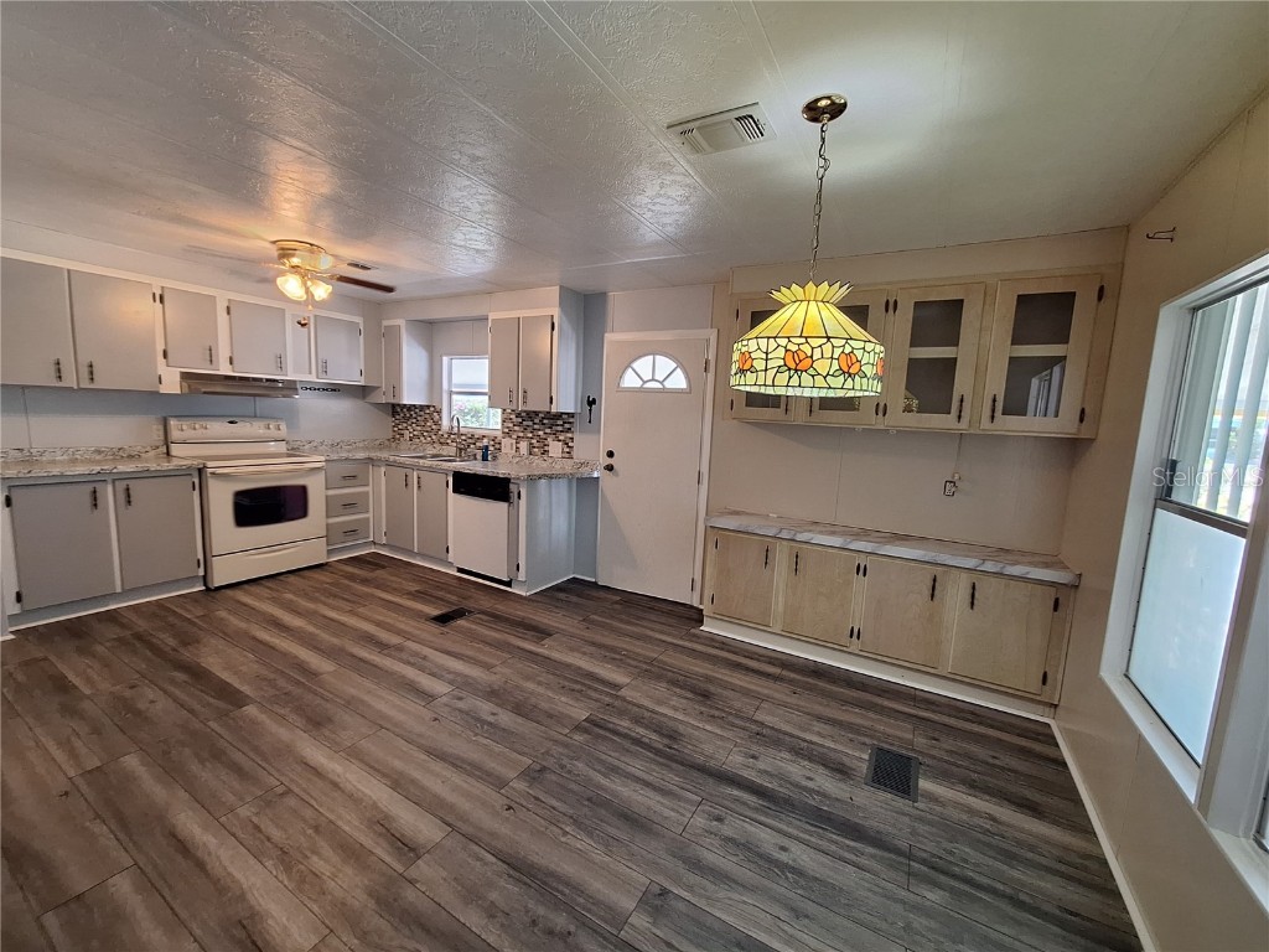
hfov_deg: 106.2
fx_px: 477
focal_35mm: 13
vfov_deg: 89.9
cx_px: 634
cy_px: 476
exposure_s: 1/40
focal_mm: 1.74
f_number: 2.2
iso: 100
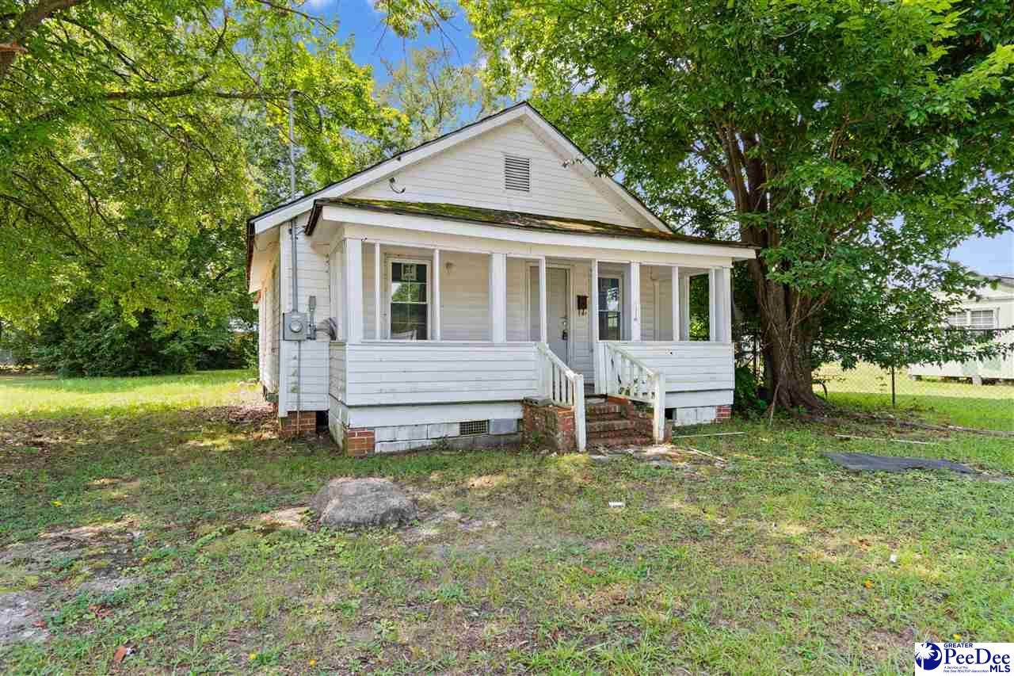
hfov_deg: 86.9
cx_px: 507
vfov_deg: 64.5
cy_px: 338
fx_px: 535
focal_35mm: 19
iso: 100
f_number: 4.8
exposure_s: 1/50
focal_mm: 13
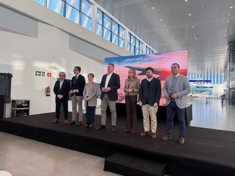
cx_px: 118
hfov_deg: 71.6
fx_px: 163
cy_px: 88
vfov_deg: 56.8
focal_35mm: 24
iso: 80
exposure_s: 1/312
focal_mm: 6.76
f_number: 1.78
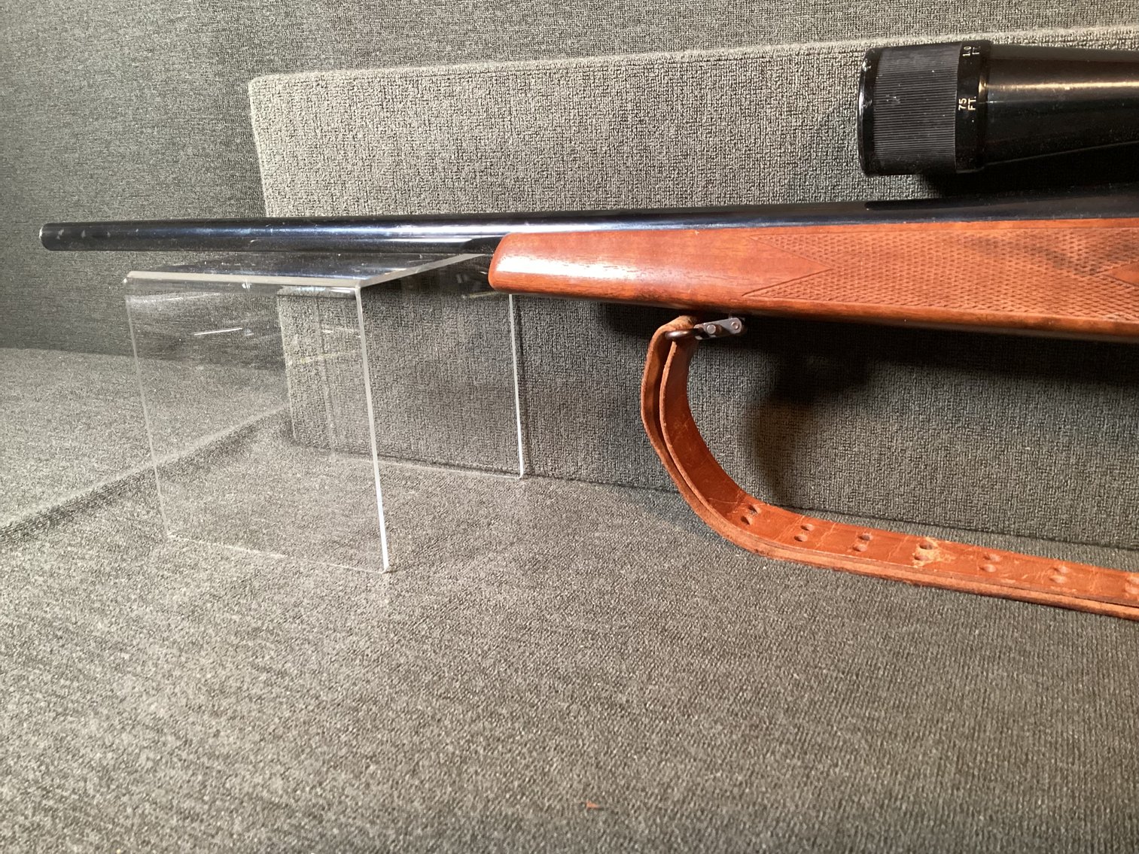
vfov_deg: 45.4
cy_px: 427
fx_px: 1020
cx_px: 570
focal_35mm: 31
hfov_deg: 58.3
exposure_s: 1/40
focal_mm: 3.3
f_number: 2.4
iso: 320
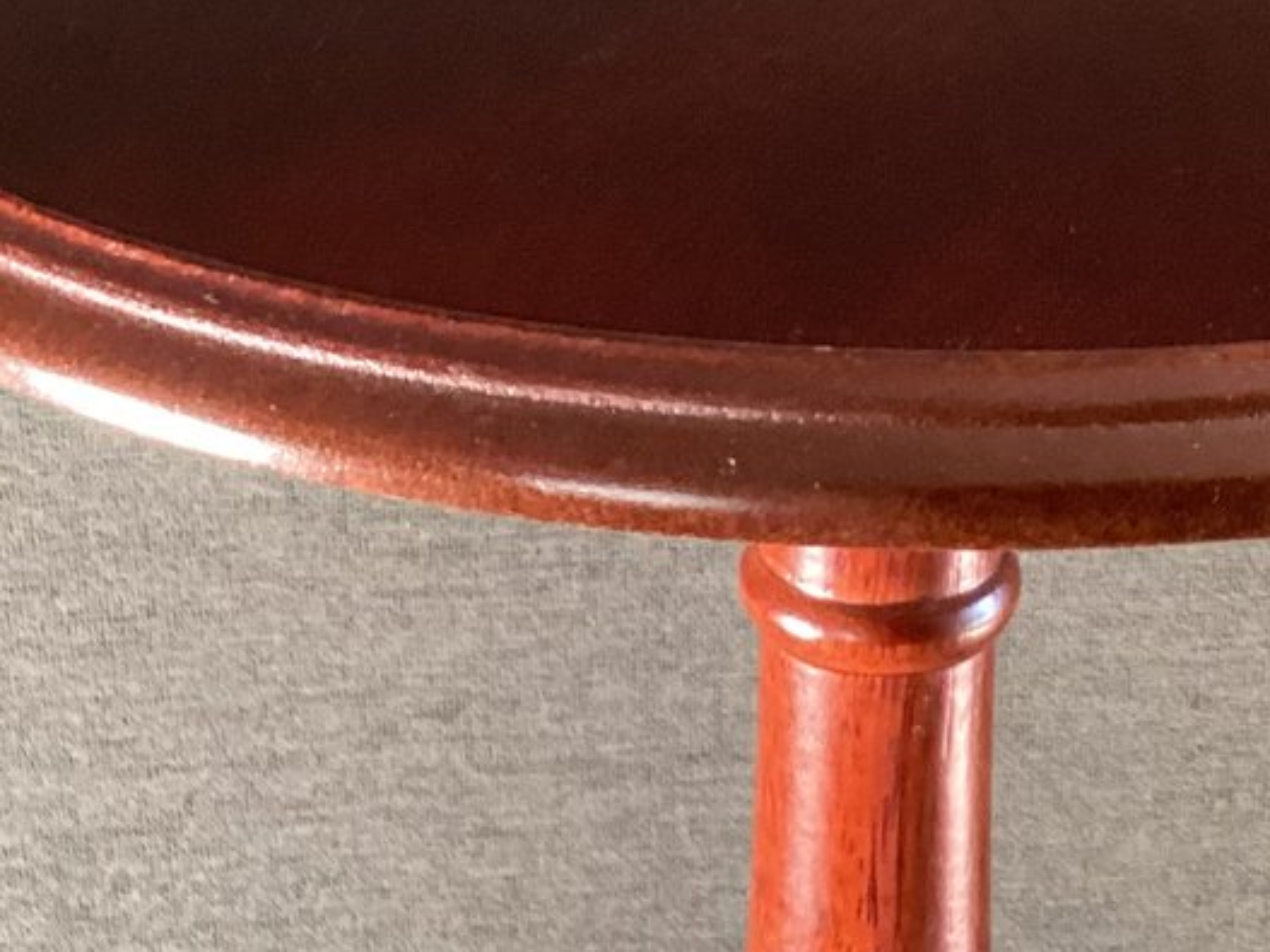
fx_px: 3265
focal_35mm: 89
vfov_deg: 16.6
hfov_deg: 21.9
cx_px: 857
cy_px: 319
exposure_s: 1/60
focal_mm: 3.3
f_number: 2.4
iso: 320
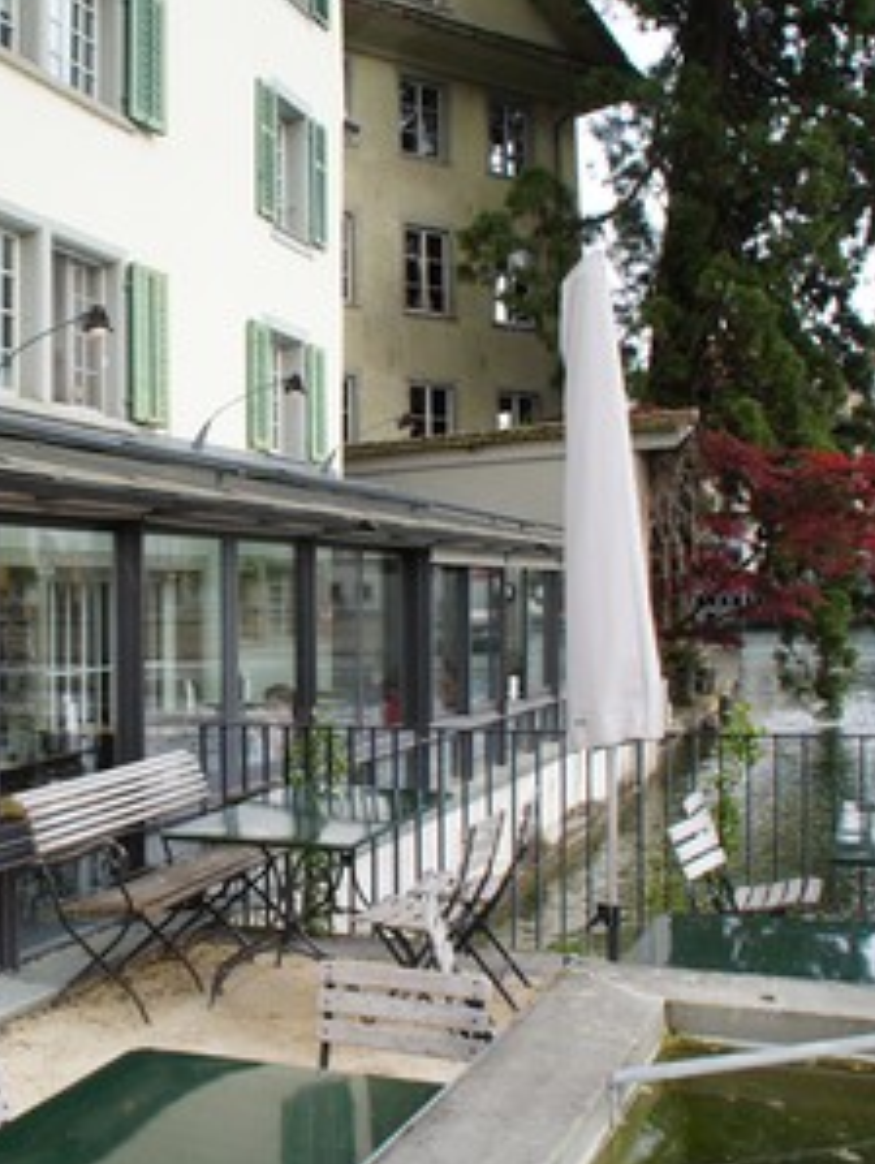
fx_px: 1346
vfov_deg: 46.8
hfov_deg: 35.0
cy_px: 588
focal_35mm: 40
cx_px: 184
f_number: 9
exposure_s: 1/40
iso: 100
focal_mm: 18
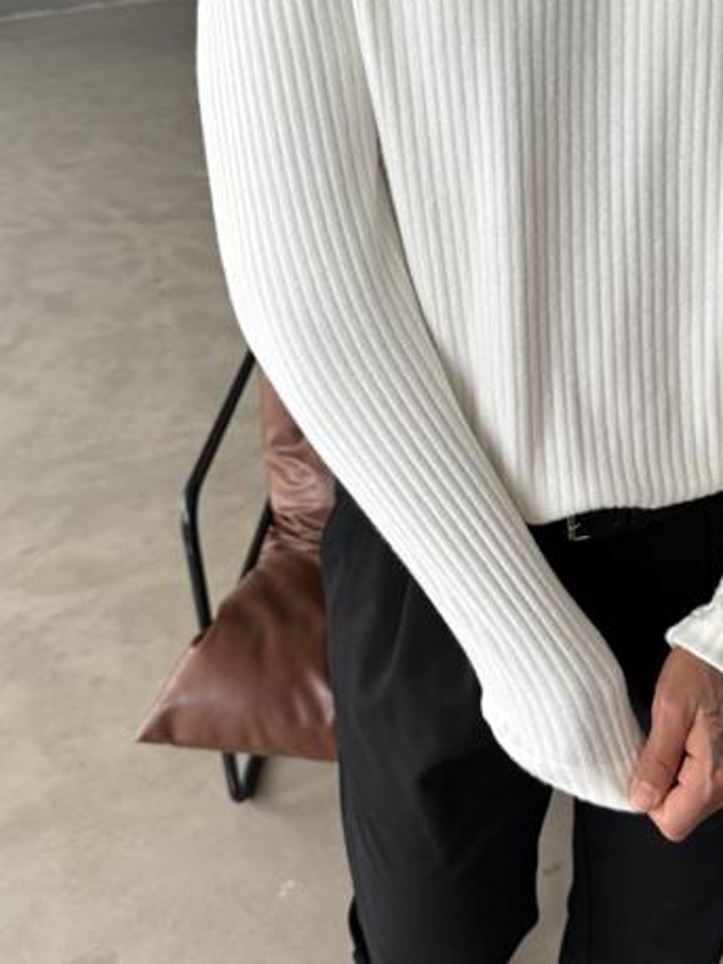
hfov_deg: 33.9
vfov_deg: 44.4
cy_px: 356
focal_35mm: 42
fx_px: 1169
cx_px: 502
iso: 100
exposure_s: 1/121
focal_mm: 6.76
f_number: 1.78
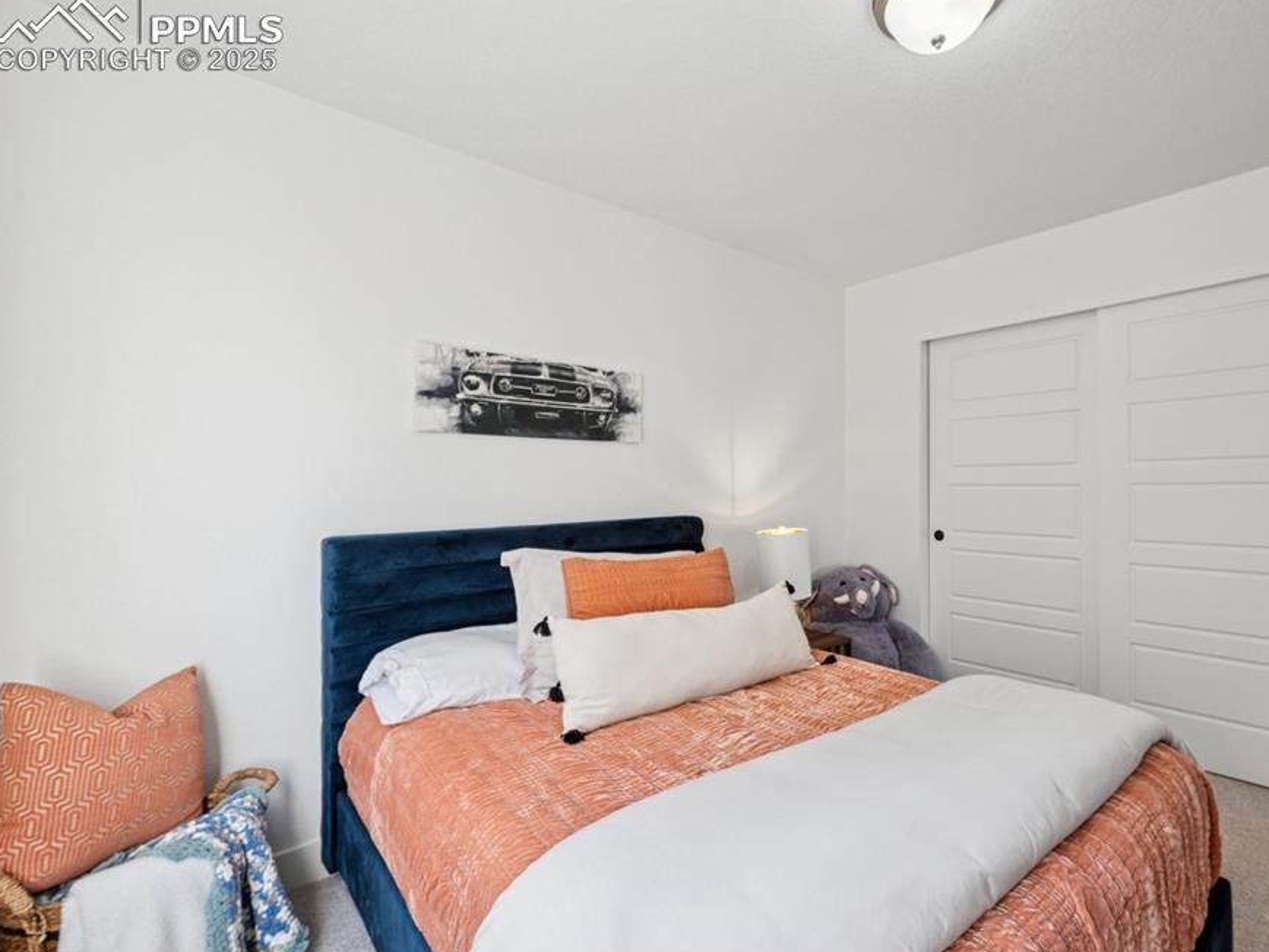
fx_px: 623
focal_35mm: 17
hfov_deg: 90.2
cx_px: 738
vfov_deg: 74.7
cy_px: 488
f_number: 11
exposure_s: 1/3
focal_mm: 15
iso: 100
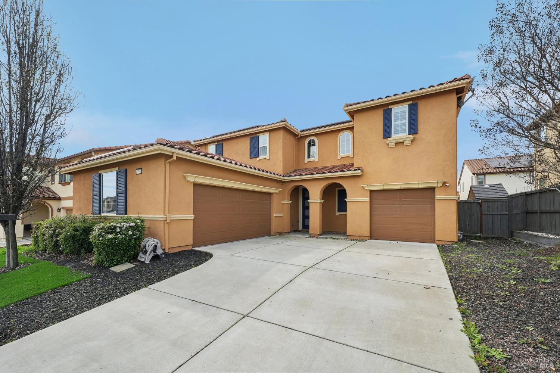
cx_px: 280
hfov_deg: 104.3
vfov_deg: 81.2
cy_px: 186
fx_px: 218
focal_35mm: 14
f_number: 8
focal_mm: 14
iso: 640
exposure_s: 1/1250
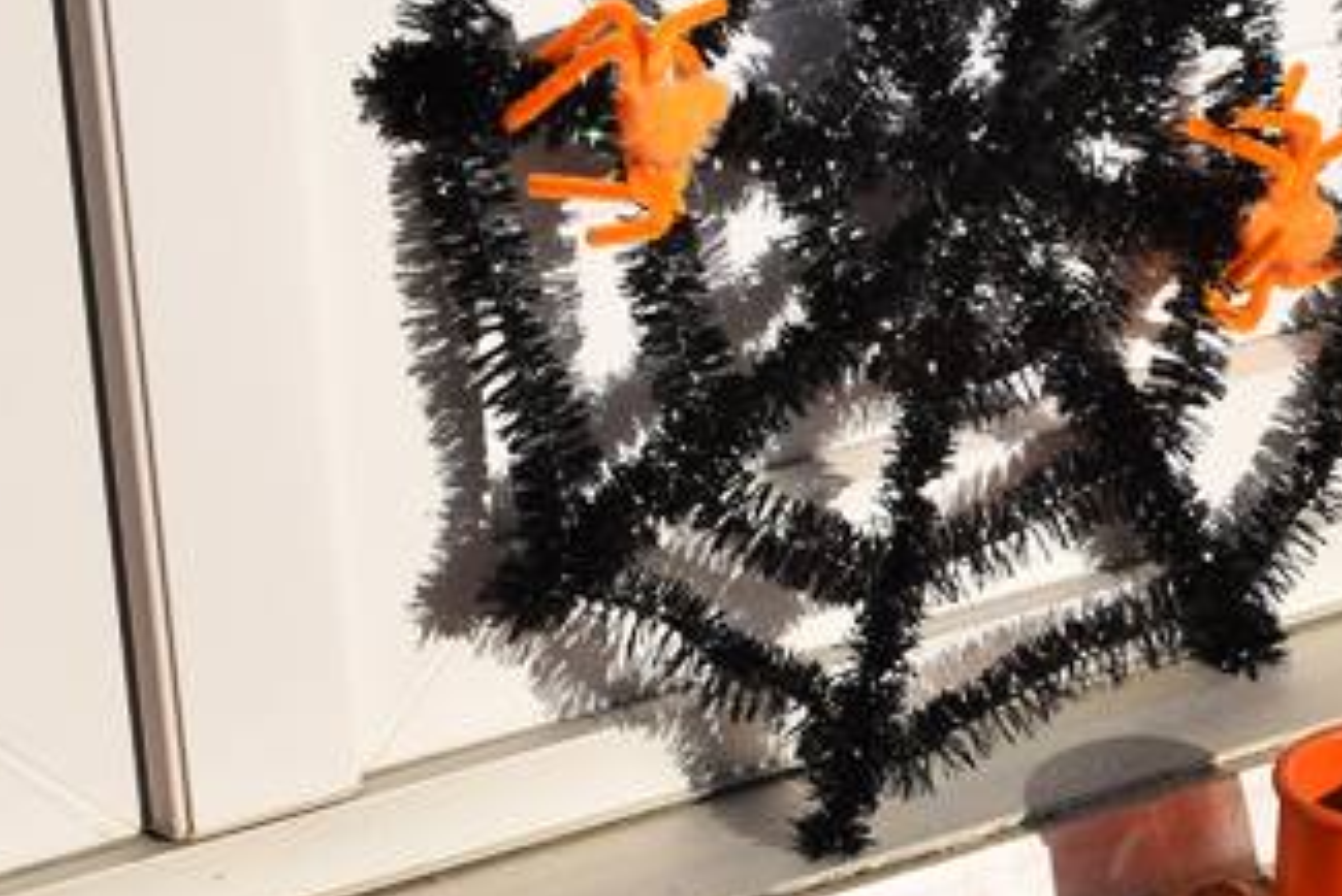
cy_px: 803
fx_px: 6175
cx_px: 1652
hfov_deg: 12.1
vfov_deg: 8.3
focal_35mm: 166
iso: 200
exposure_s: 1/500
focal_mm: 35
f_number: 11
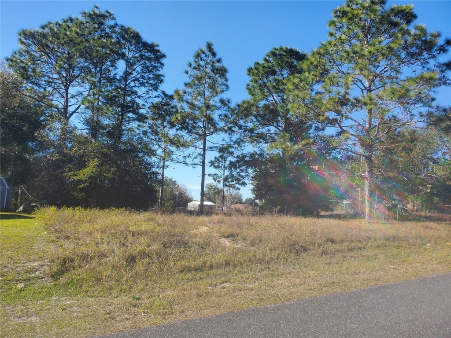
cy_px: 169
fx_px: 339
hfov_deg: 67.3
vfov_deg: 53.1
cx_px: 226
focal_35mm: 26
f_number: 2.4
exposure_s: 1/764
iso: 50
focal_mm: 4.3
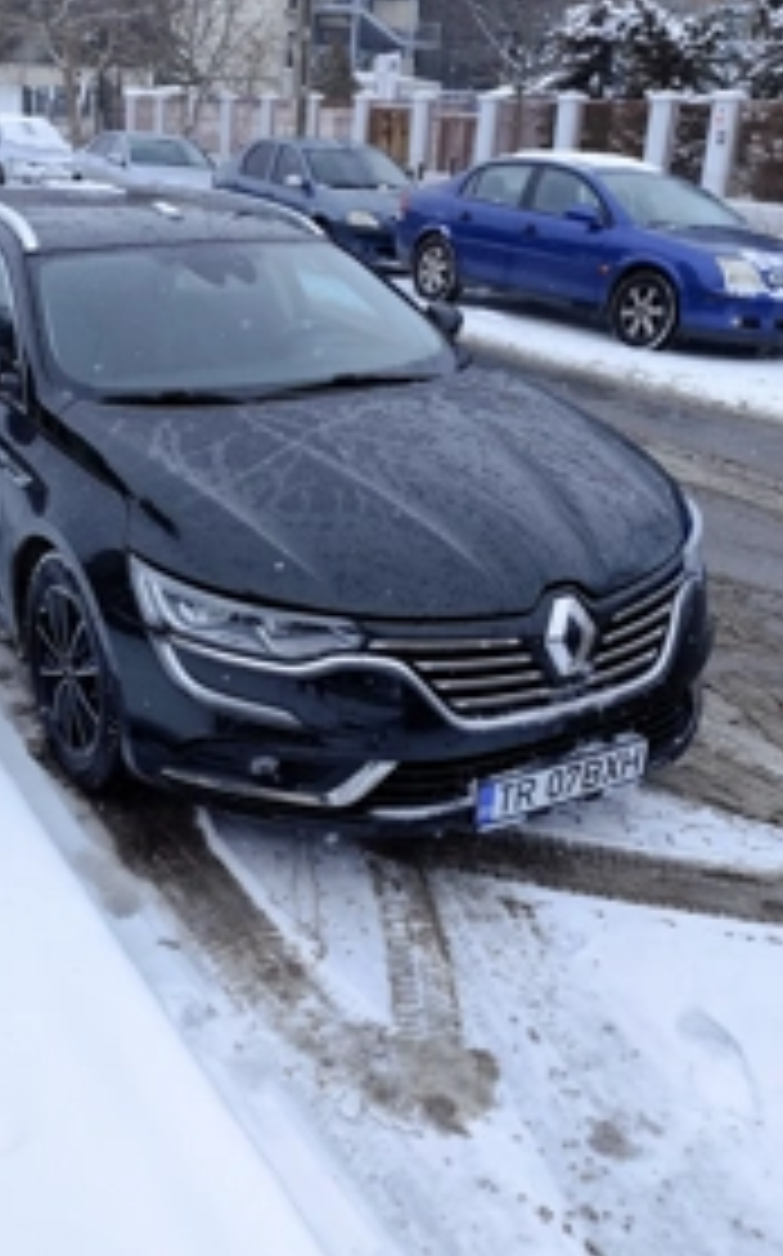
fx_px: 1197
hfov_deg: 35.3
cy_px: 491
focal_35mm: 35
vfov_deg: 54.9
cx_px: 184
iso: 50
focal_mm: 6.19
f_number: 1.65
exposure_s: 1/710
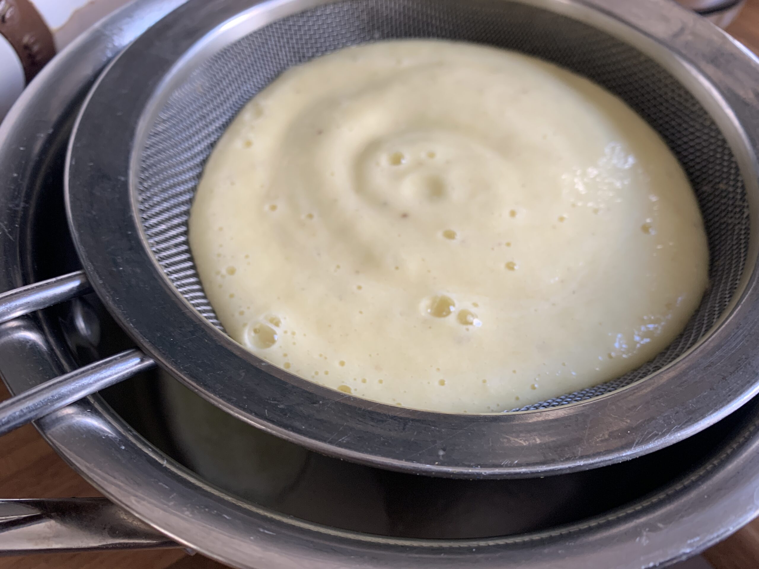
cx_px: 380
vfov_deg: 53.1
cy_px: 284
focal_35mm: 26
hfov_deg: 67.3
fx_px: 570
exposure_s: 1/60
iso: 100
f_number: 1.8
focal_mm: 4.25
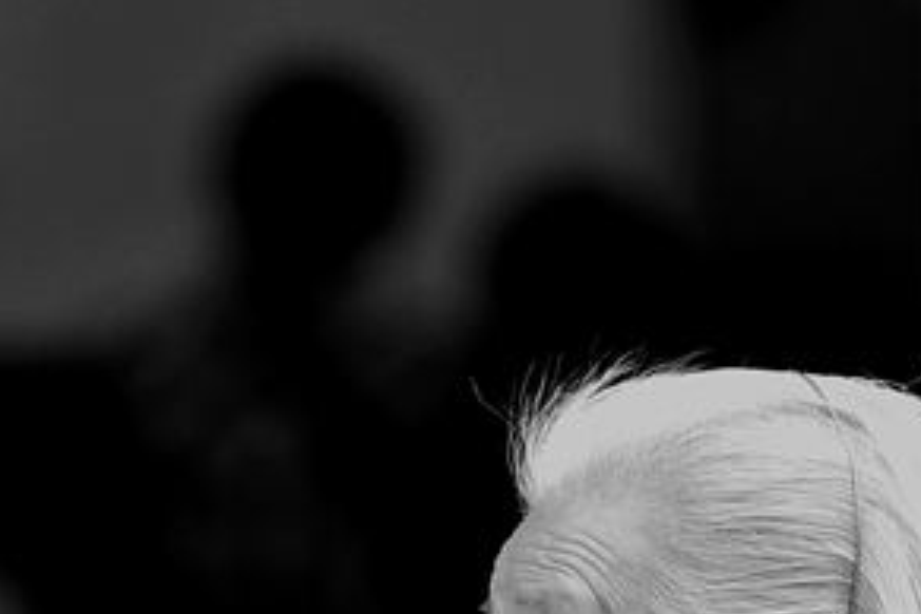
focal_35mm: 687
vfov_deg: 2.0
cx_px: 377
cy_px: 1029
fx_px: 17574
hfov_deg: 3.0
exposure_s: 1/500
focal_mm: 195
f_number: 2.8
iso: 400
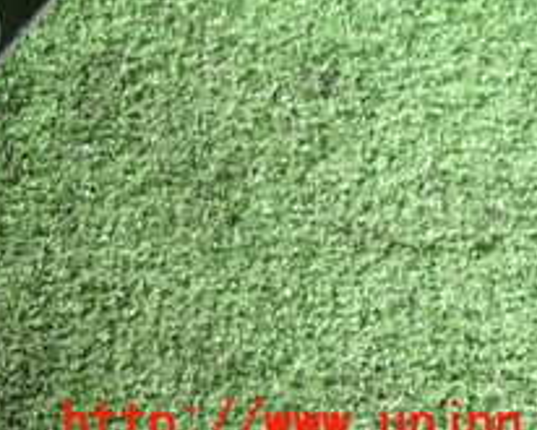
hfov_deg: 24.0
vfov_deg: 19.8
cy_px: -128
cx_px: -130
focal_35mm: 71
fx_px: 1129
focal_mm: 4.5
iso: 200
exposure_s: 1/40
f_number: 2
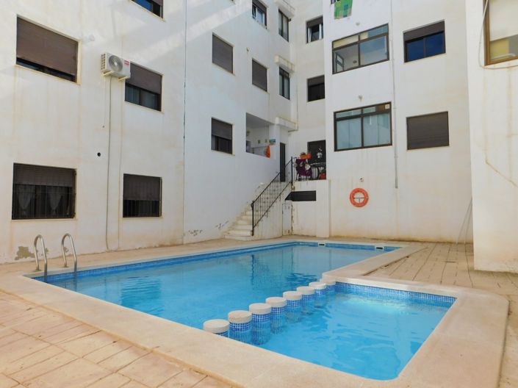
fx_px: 344
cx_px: 259
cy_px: 194
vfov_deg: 58.8
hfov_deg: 74.0
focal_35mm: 23
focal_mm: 4
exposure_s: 1/400
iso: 125
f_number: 6
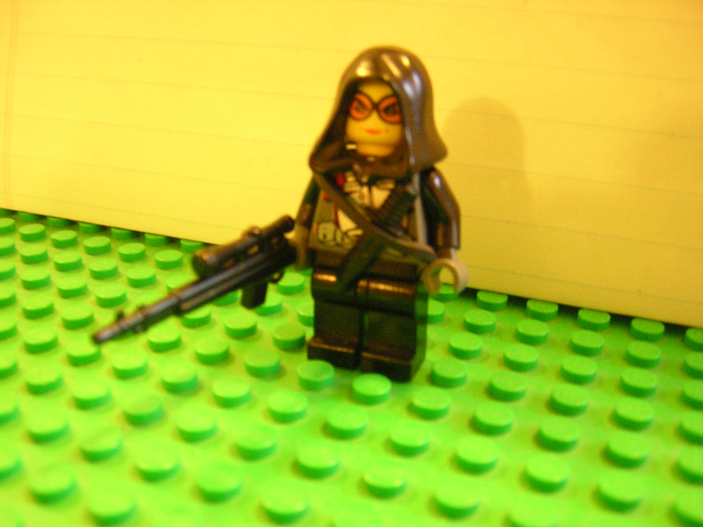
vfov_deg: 39.7
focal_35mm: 36
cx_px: 352
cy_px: 264
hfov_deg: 51.4
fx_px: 731
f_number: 2.6
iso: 400
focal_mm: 4.7
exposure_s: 1/1.6
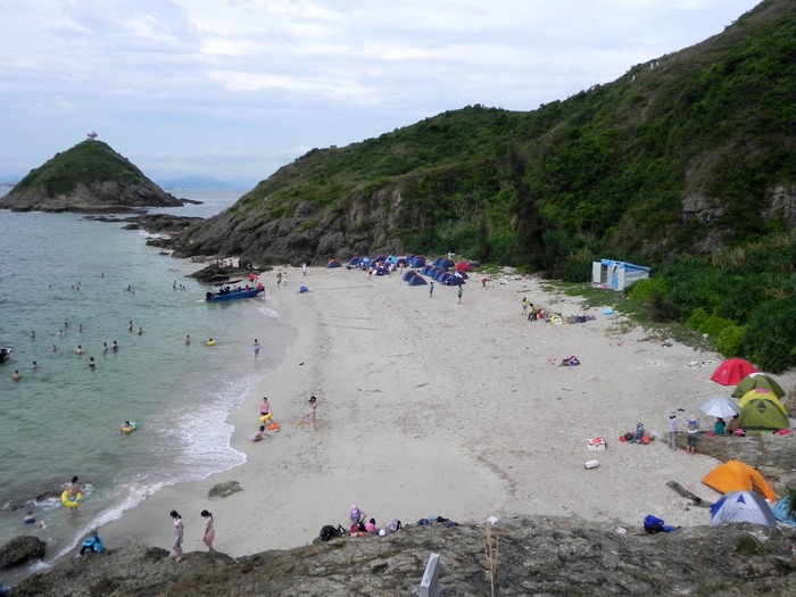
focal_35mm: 29
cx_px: 398
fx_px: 667
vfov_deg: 48.2
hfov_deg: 61.7
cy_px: 298
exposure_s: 1/345
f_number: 7.1
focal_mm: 5.2
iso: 160
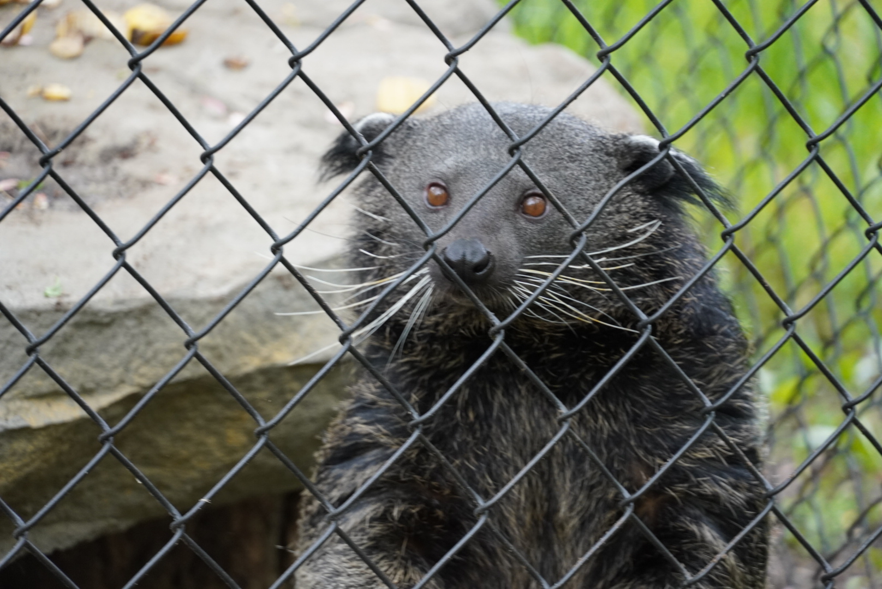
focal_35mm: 202
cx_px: 441
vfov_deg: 6.8
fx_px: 4965
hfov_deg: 10.2
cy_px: 294
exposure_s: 1/250
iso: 1250
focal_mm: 135
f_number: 5.6
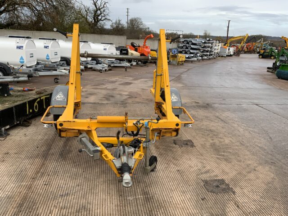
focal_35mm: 29
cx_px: 144
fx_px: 241
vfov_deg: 48.2
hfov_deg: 61.7
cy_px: 108
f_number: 1.8
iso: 16
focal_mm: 3
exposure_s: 1/419
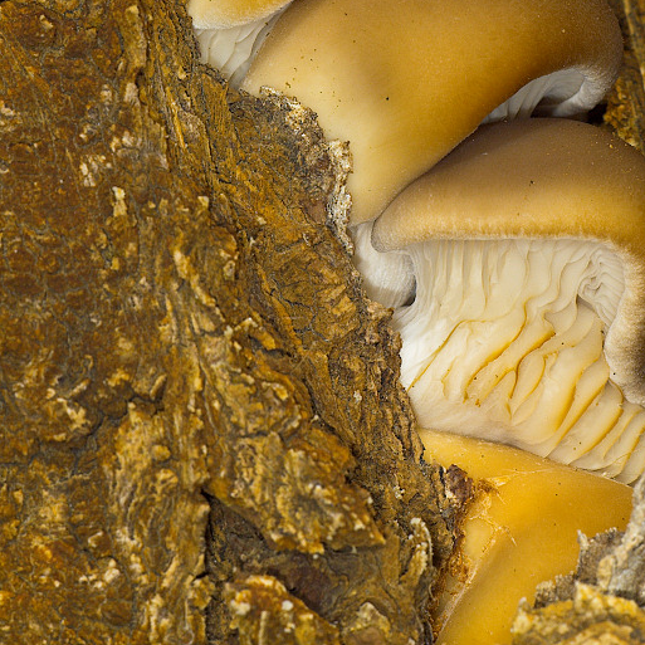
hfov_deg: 3.4
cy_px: 26
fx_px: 10878
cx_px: 368
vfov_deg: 3.4
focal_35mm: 516
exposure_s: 1/250
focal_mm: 150
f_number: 11
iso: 200
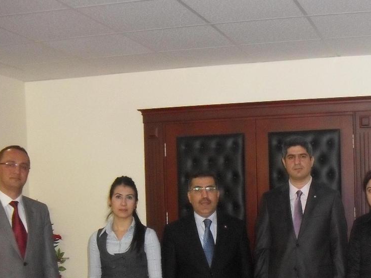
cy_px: 242
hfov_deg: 29.0
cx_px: 314
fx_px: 696
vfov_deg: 22.1
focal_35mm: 65
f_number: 3.2
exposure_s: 1/45
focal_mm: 6.3
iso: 320
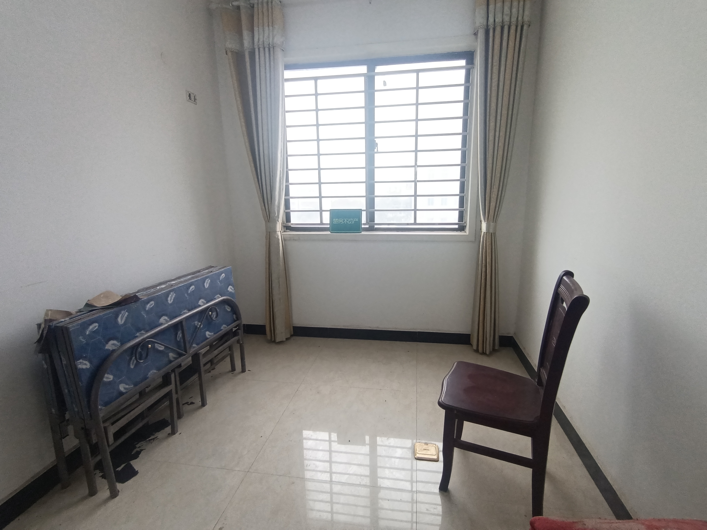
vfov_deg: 74.7
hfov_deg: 91.0
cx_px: 354
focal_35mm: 17
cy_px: 265
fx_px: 347
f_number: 2.4
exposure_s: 1/33.3
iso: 174
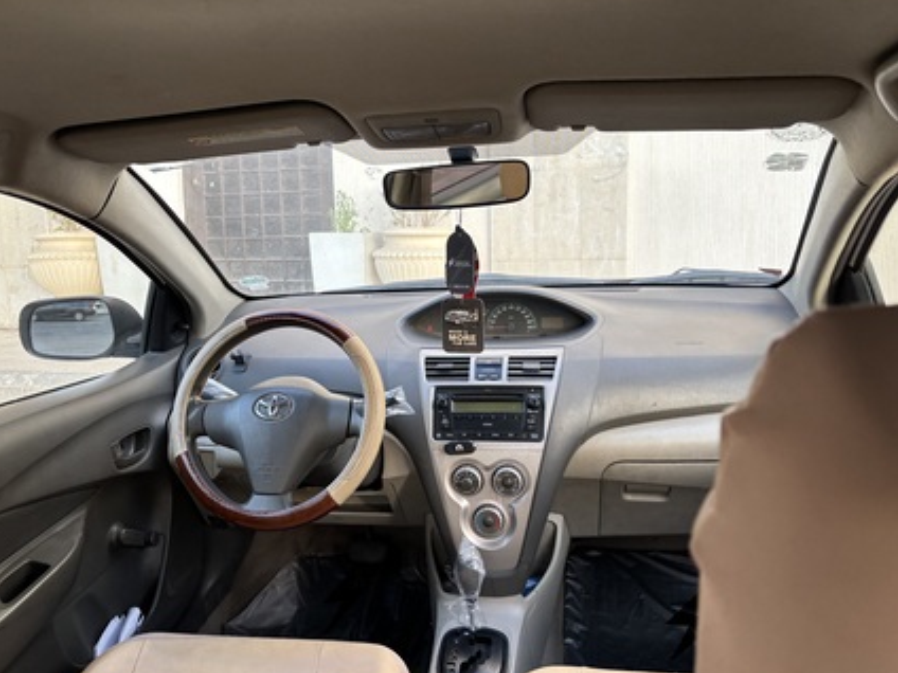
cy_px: 323
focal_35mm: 28
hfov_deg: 63.4
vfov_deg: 49.7
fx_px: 726
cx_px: 437
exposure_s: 1/121
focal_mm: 5.96
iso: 50
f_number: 1.6
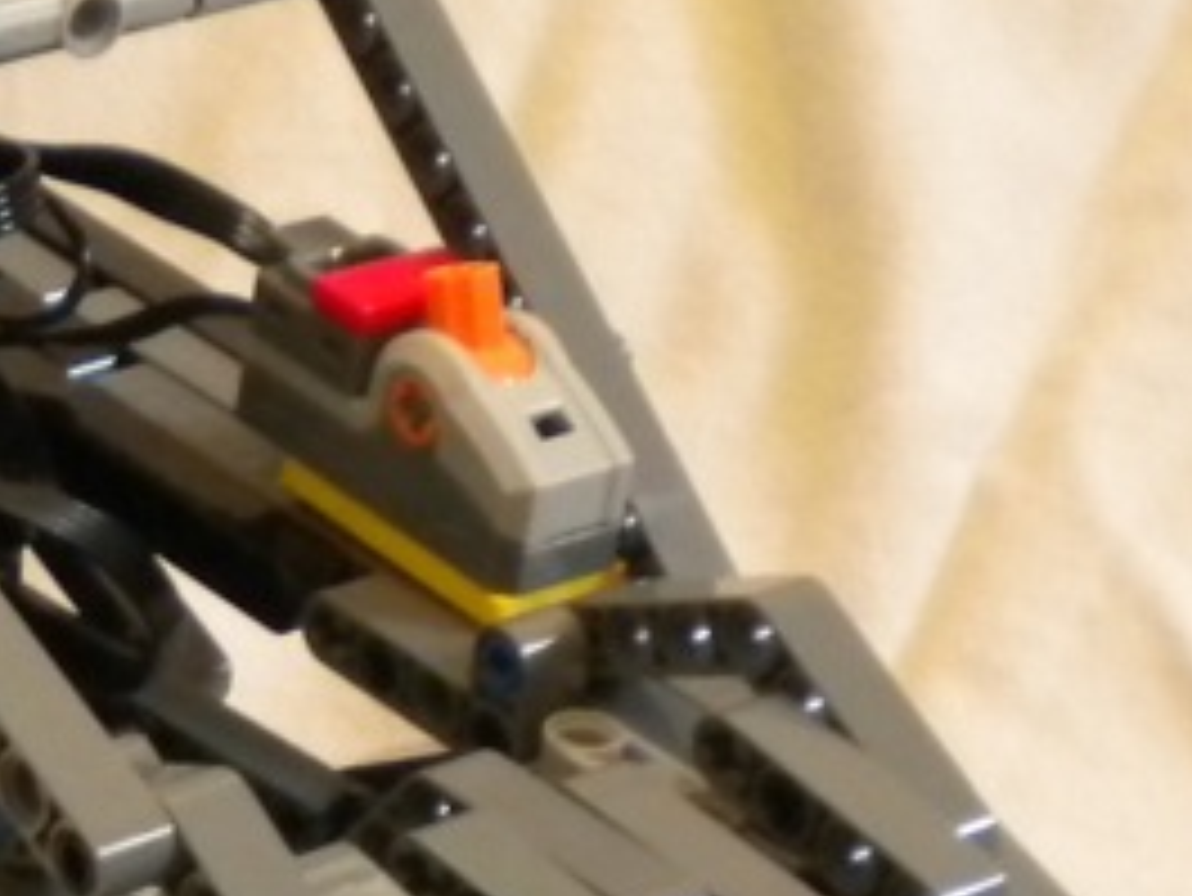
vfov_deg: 10.9
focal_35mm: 135
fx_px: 4651
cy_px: 986
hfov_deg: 14.0
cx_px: -364
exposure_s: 1/32.4
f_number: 3.1
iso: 400
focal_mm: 6.3
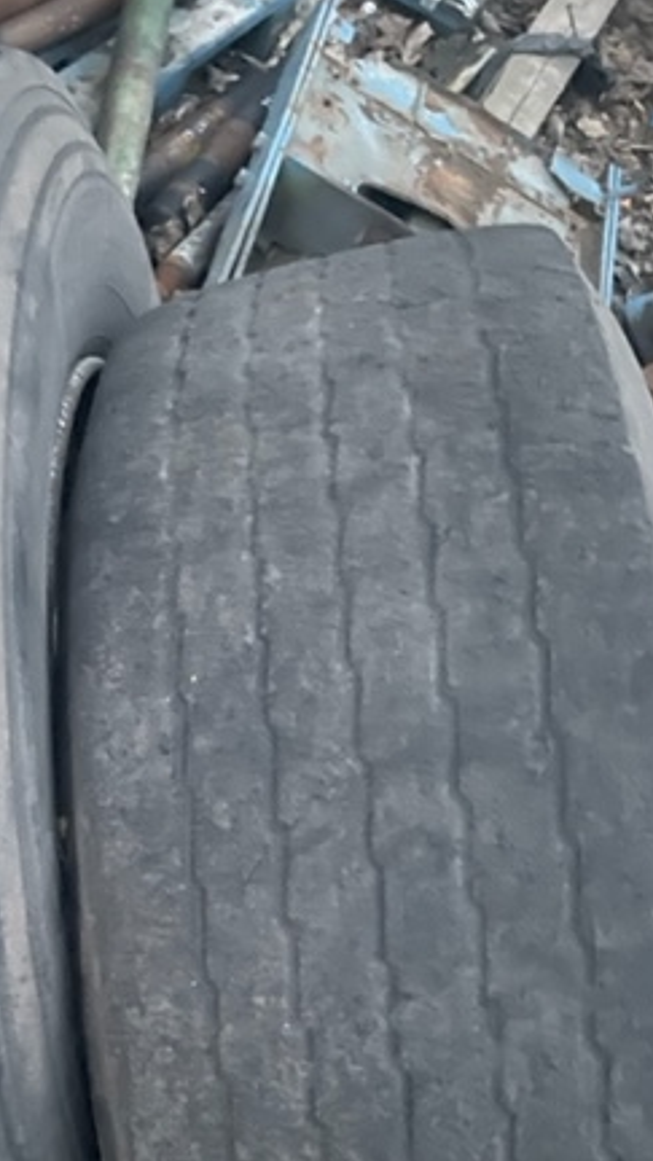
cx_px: 40
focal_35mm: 42
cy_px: 779
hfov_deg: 27.1
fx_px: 1293
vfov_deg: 47.5
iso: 1000
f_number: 1.6
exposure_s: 1/17
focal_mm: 4.2
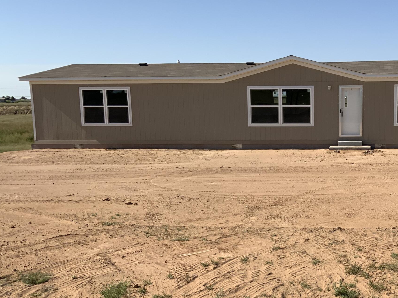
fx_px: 586
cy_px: 190
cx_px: 321
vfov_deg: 28.4
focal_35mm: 51
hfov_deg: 36.2
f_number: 1.8
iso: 20
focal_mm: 3
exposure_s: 1/2538
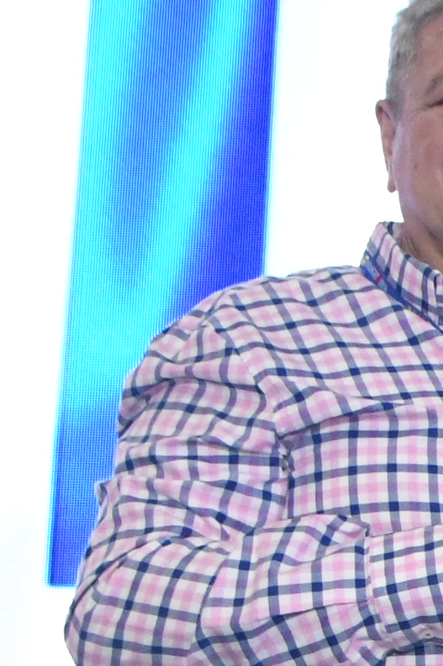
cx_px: 1199
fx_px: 2863
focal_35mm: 155
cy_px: 681
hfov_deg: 7.9
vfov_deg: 13.1
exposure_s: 1/200
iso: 4000
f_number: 4.5
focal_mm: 20
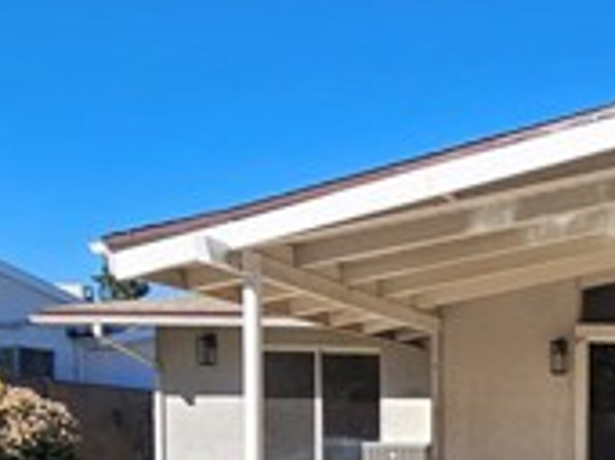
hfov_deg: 30.4
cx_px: 807
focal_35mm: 49
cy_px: 507
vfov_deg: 27.1
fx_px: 869
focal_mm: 2.2
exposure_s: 1/1380
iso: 50
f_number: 2.2
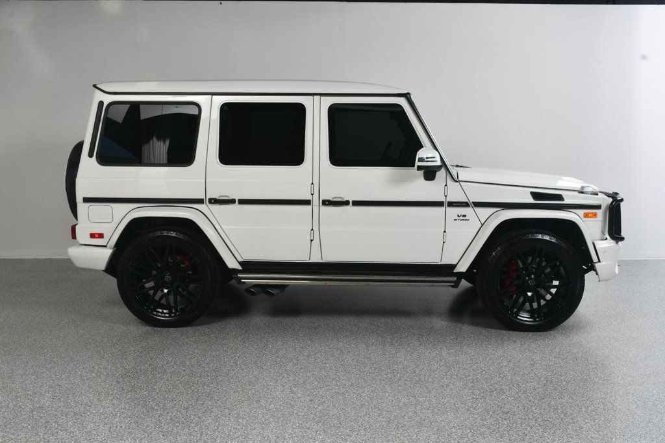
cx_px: 332
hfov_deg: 53.1
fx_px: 665
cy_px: 222
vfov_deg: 36.8
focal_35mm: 36
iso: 100
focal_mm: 24
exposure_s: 1/160
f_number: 13
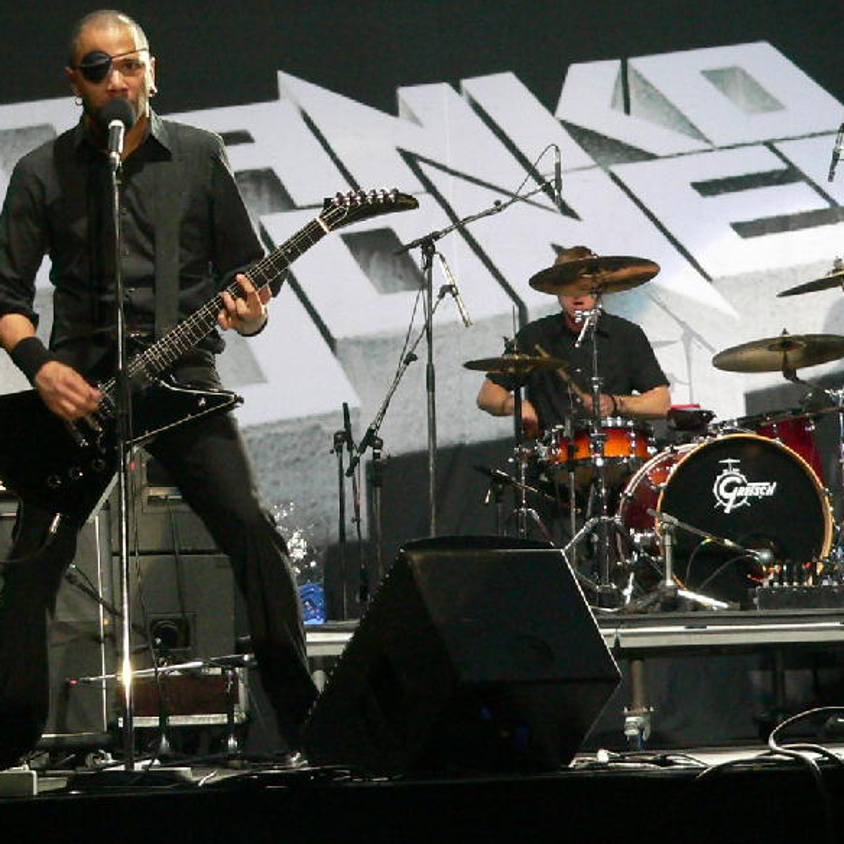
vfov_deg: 14.1
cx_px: 395
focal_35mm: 124
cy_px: 343
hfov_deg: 14.1
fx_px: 3421
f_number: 2.8
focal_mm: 13.3
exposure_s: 1/50
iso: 400
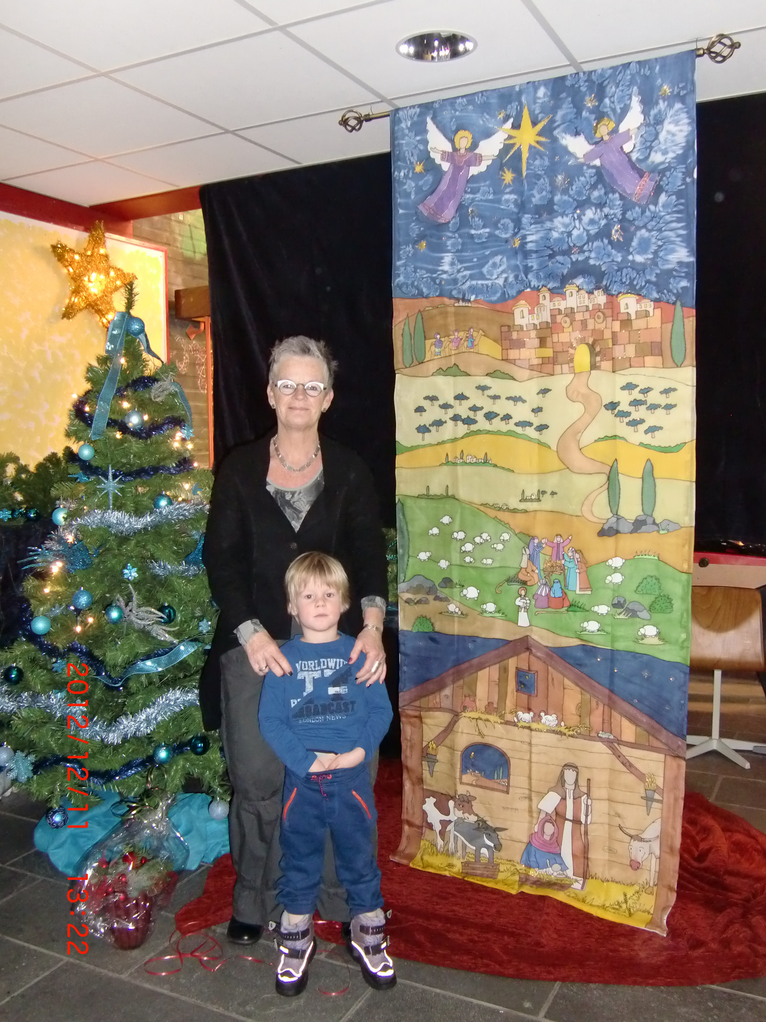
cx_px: 383
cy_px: 511
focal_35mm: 33
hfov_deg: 42.9
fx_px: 974
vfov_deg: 55.4
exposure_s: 1/30
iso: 400
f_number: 2.7
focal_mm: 5.8
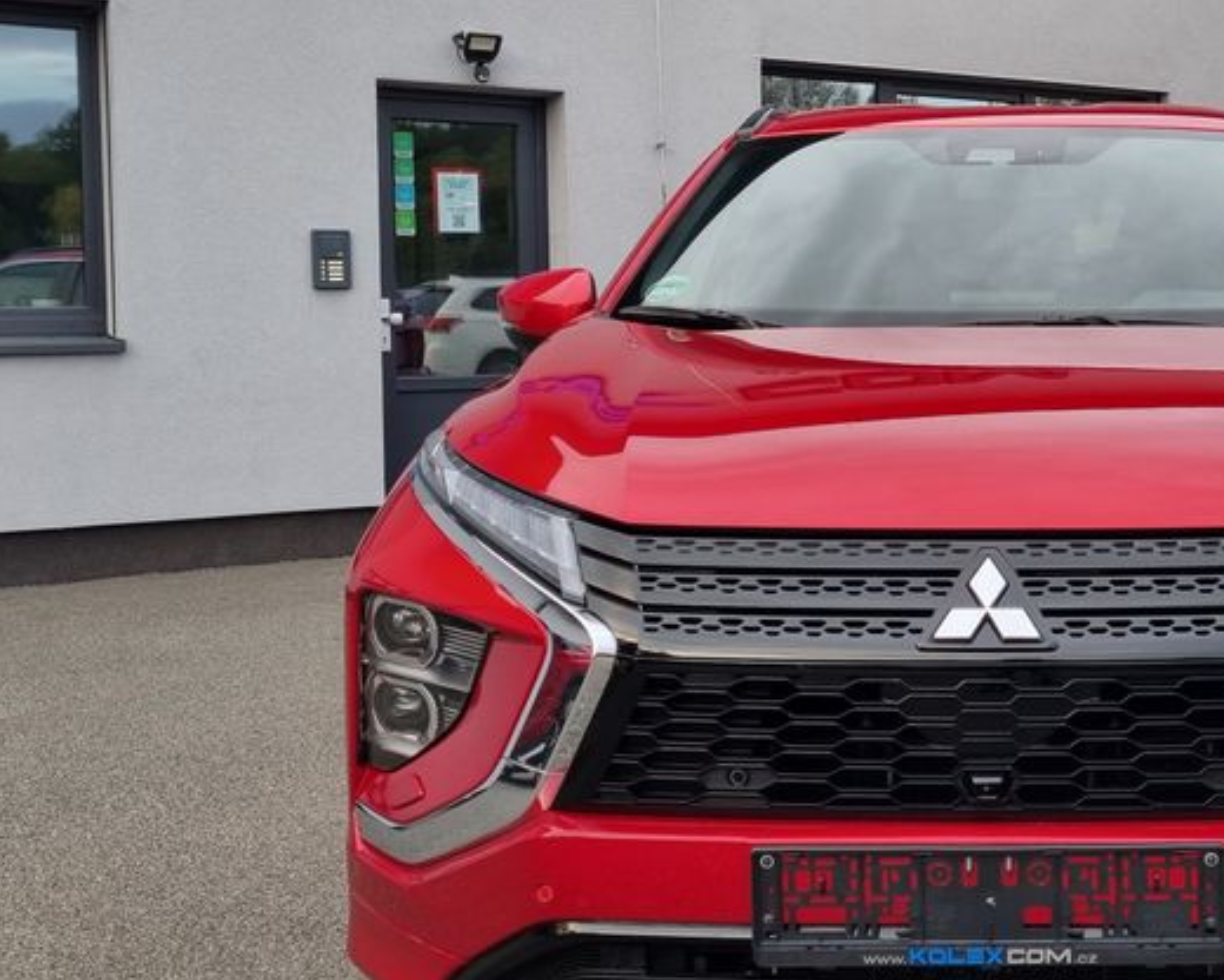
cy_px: 396
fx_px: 1811
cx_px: 1015
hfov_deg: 35.9
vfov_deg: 30.2
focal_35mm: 50
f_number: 1.8
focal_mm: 5.4
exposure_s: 1/100
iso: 64
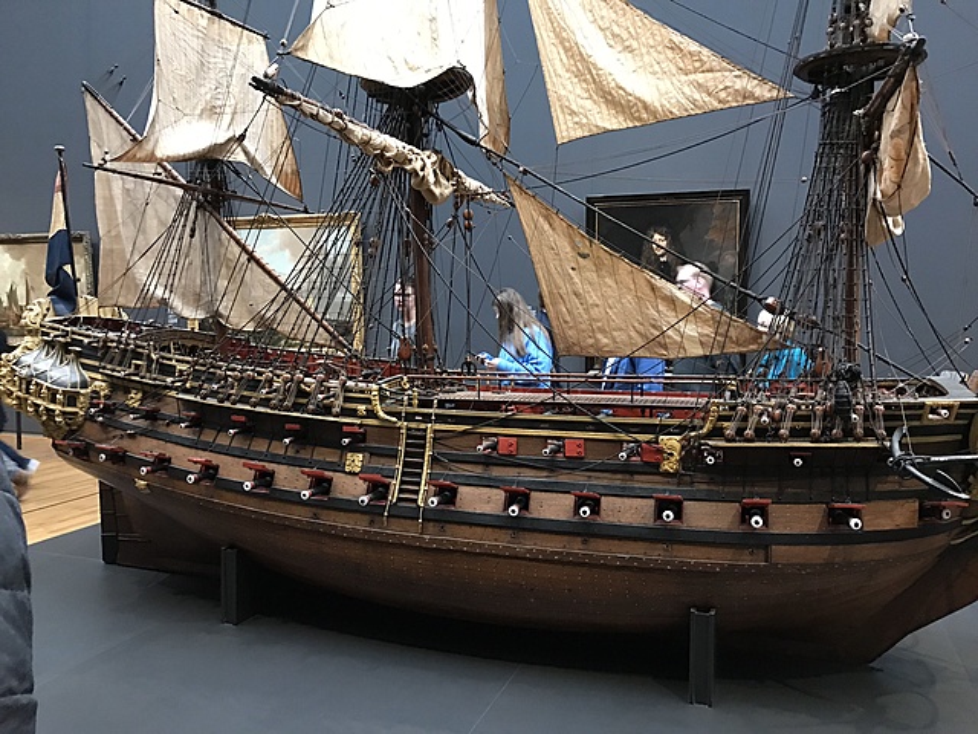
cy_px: 367
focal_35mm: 28
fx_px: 791
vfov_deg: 49.7
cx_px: 489
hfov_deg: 63.4
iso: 100
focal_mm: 3.99
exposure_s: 1/6
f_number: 1.8
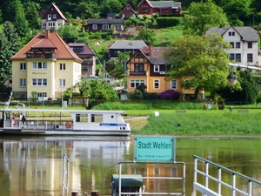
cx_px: 57
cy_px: 48
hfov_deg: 13.9
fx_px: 1063
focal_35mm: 141
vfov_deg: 10.5
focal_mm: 11.7
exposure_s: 1/400
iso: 100
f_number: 4.9
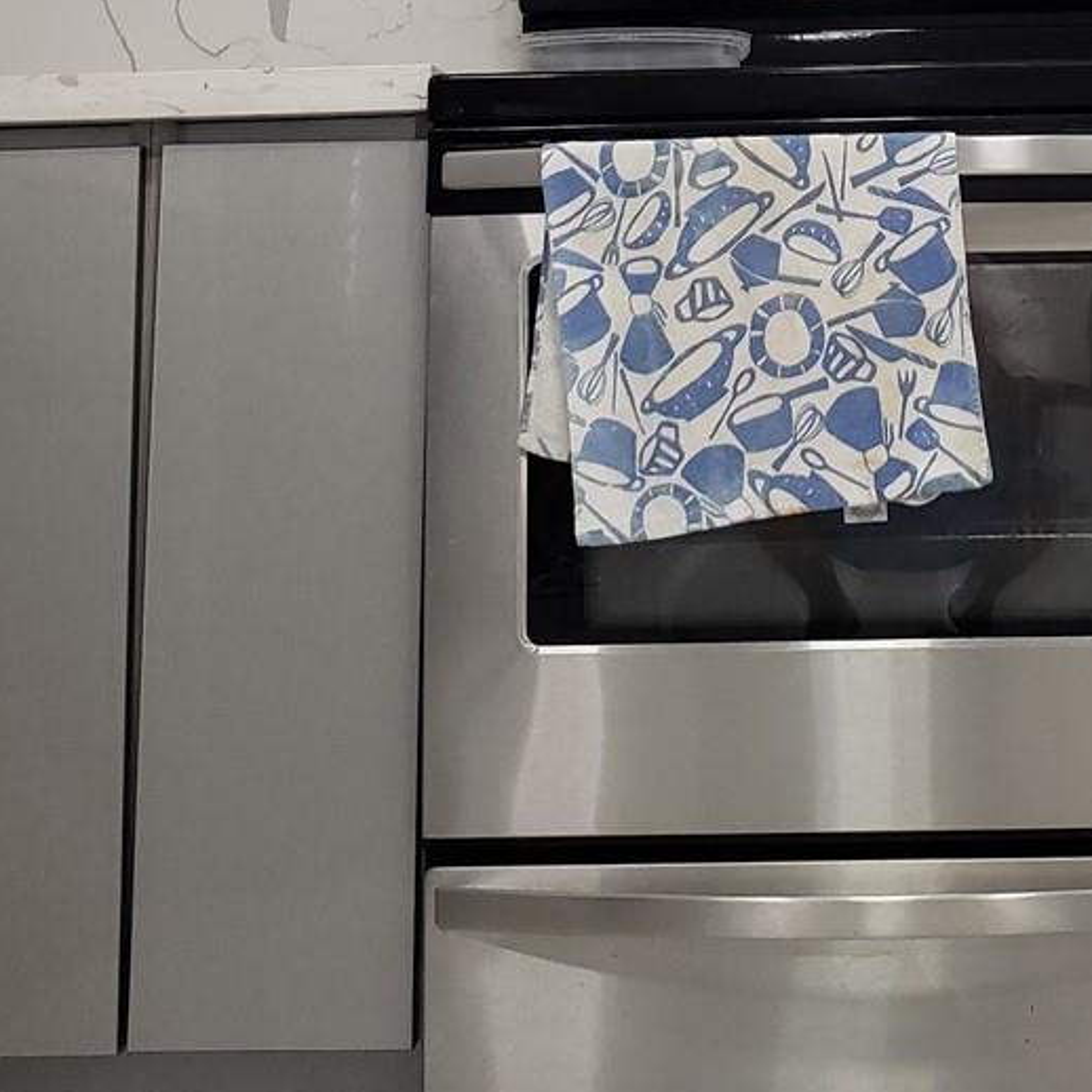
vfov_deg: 23.0
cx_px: 820
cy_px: -91
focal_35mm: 71
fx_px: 2534
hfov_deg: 24.1
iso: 250
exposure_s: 1/40
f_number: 2.4
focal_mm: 4.3
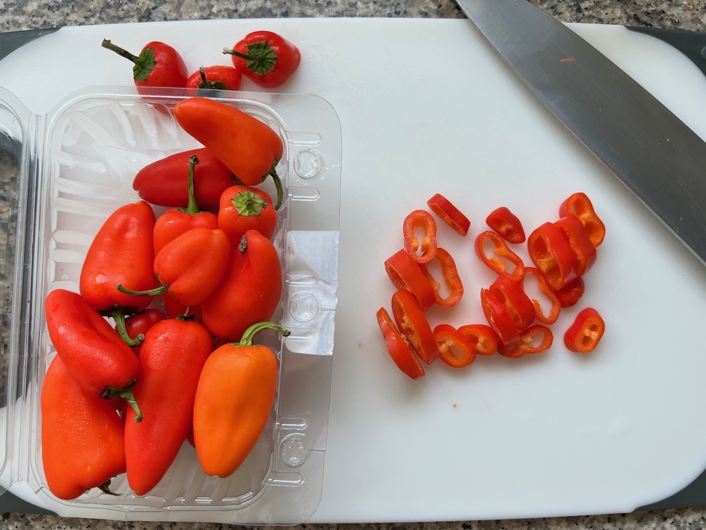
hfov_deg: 67.3
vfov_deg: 53.1
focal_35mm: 26
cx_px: 353
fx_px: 530
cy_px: 265
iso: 40
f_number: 1.5
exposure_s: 1/155
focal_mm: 5.7
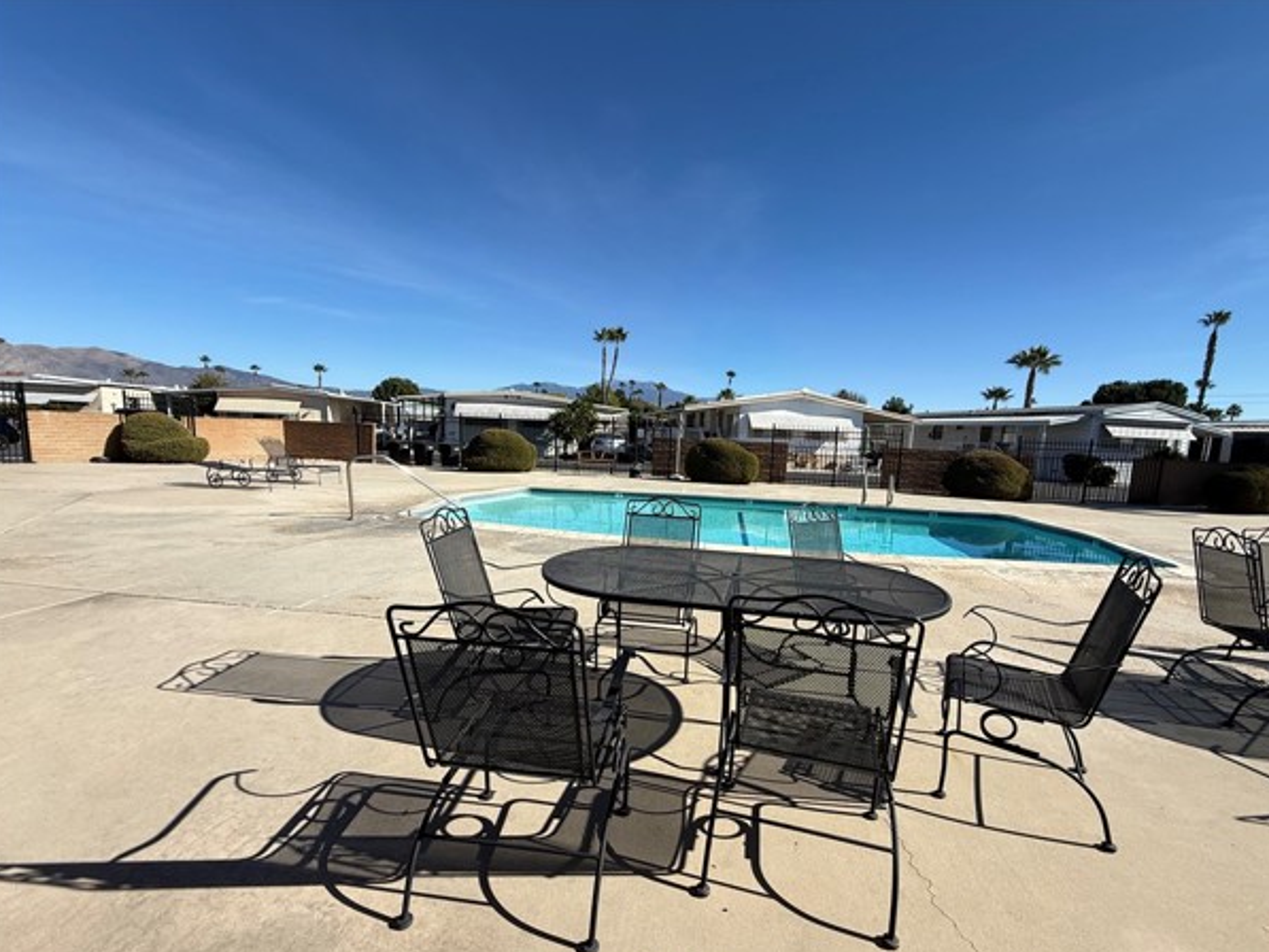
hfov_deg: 98.1
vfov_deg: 81.7
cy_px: 504
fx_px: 550
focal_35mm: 15
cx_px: 667
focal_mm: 2.22
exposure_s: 1/1613
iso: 50
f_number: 2.2
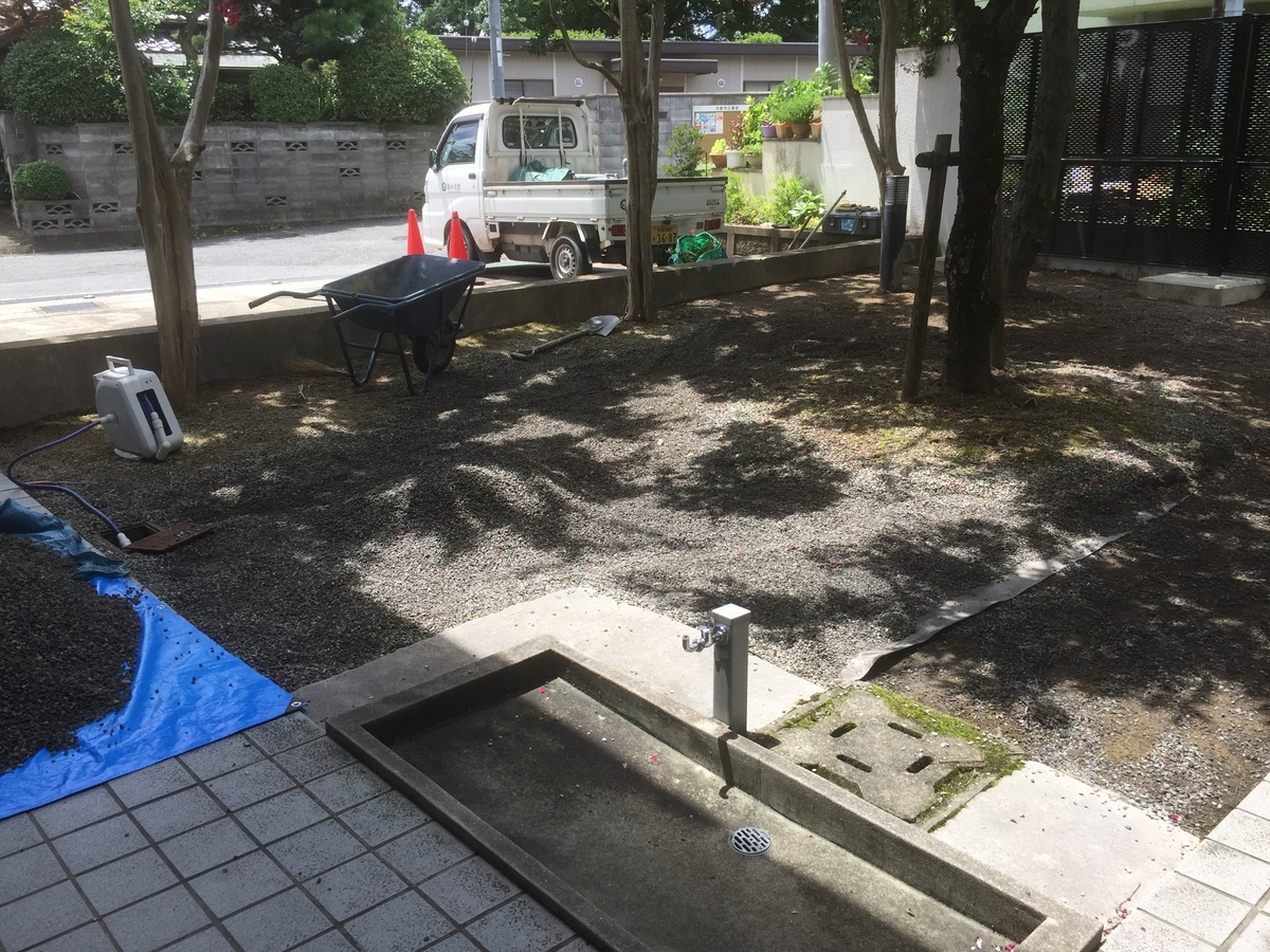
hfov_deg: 61.7
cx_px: 635
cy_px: 476
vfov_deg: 48.2
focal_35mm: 29
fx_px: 1064
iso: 32
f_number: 2.2
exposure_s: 1/719
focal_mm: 4.15
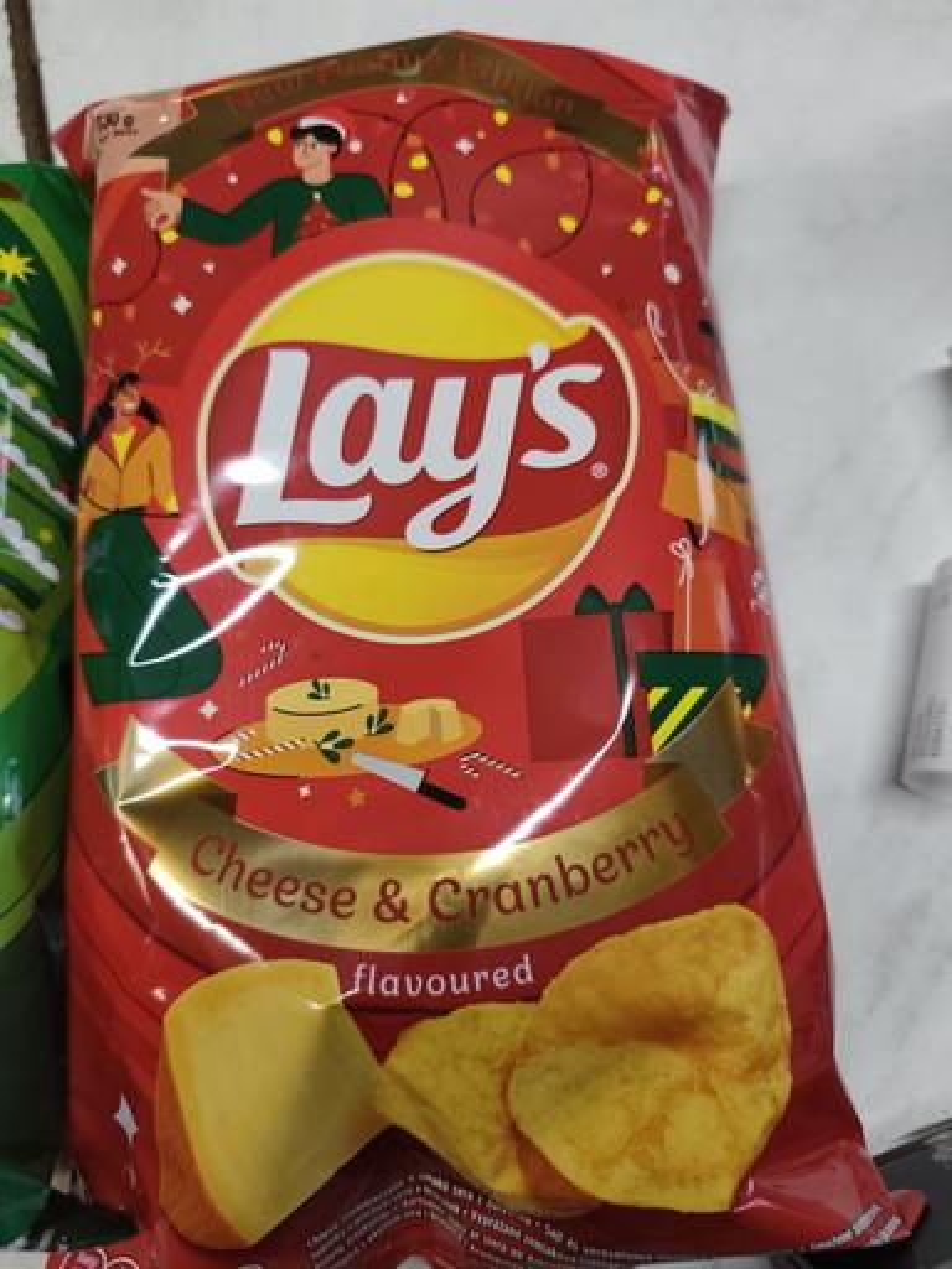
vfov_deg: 73.9
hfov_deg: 58.9
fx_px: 843
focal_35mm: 23
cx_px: 476
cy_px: 634
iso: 400
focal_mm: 6.19
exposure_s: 1/50
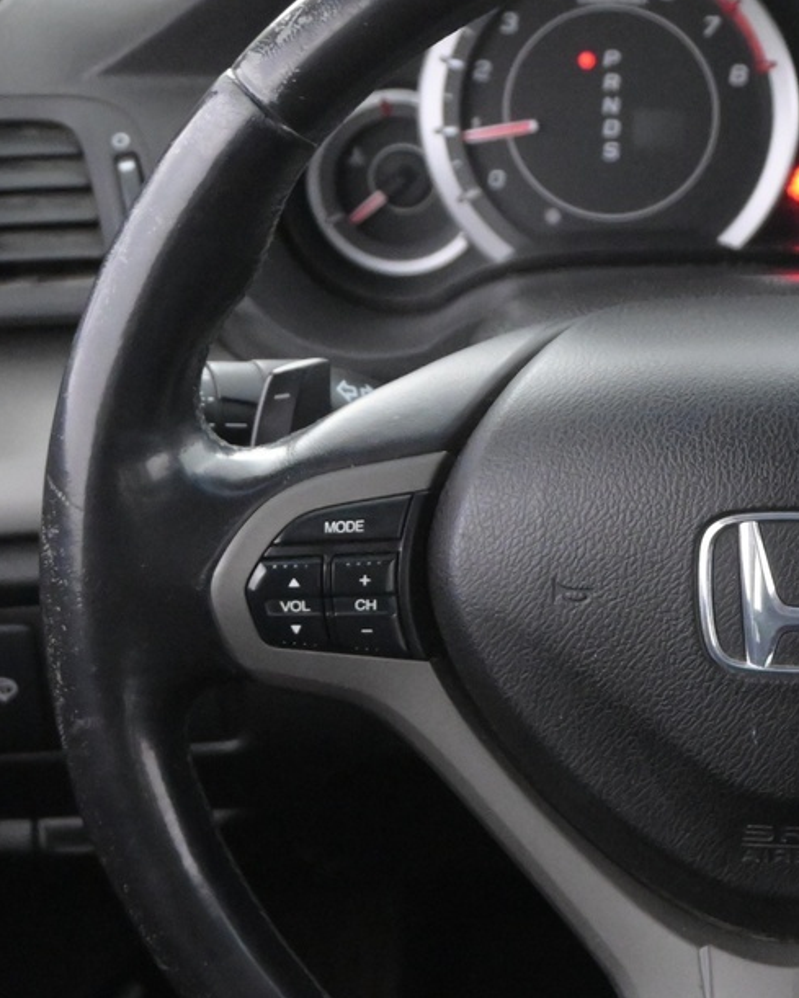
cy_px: 593
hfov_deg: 15.3
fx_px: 2922
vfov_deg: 19.4
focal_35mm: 99
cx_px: 810
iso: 5000
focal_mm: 26.5
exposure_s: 1/40
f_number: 4.5
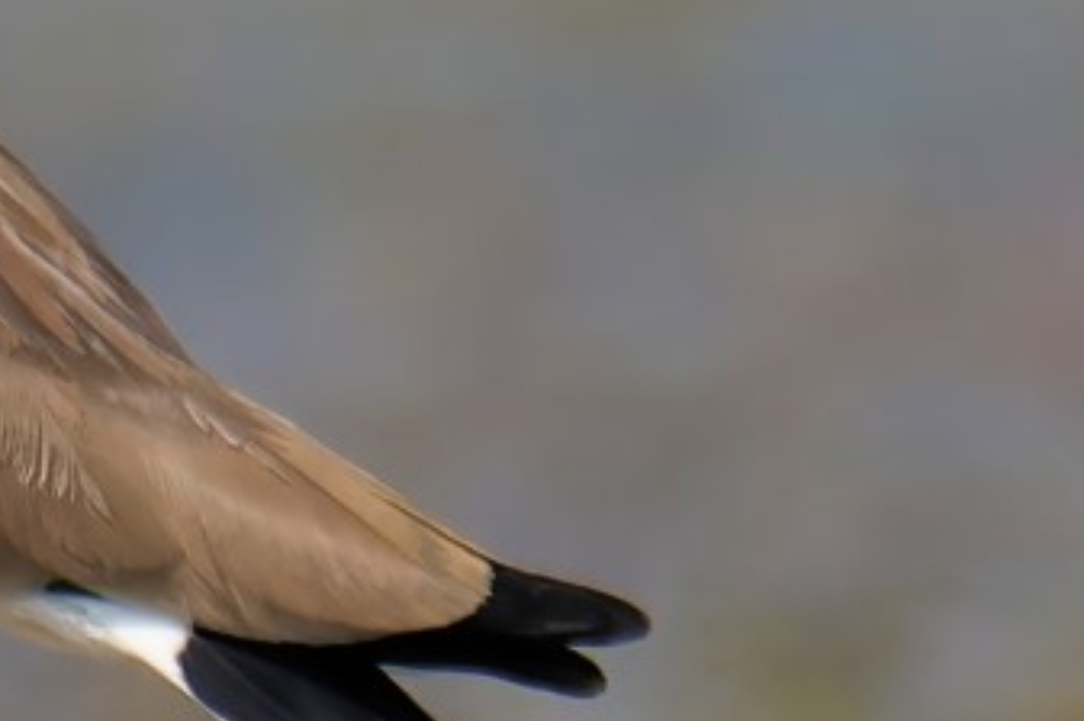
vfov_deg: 0.4
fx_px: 108593
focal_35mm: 3610
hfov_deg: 0.6
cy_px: 293
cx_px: -1296
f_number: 6.3
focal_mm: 500
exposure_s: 1/1600
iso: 360
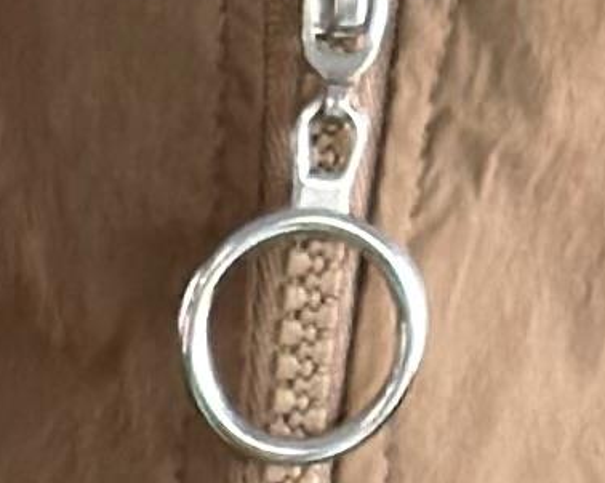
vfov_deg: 2.9
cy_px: 2815
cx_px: -920
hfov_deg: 3.8
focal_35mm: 500
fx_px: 8948
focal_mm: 6.86
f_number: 1.78
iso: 100
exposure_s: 1/172
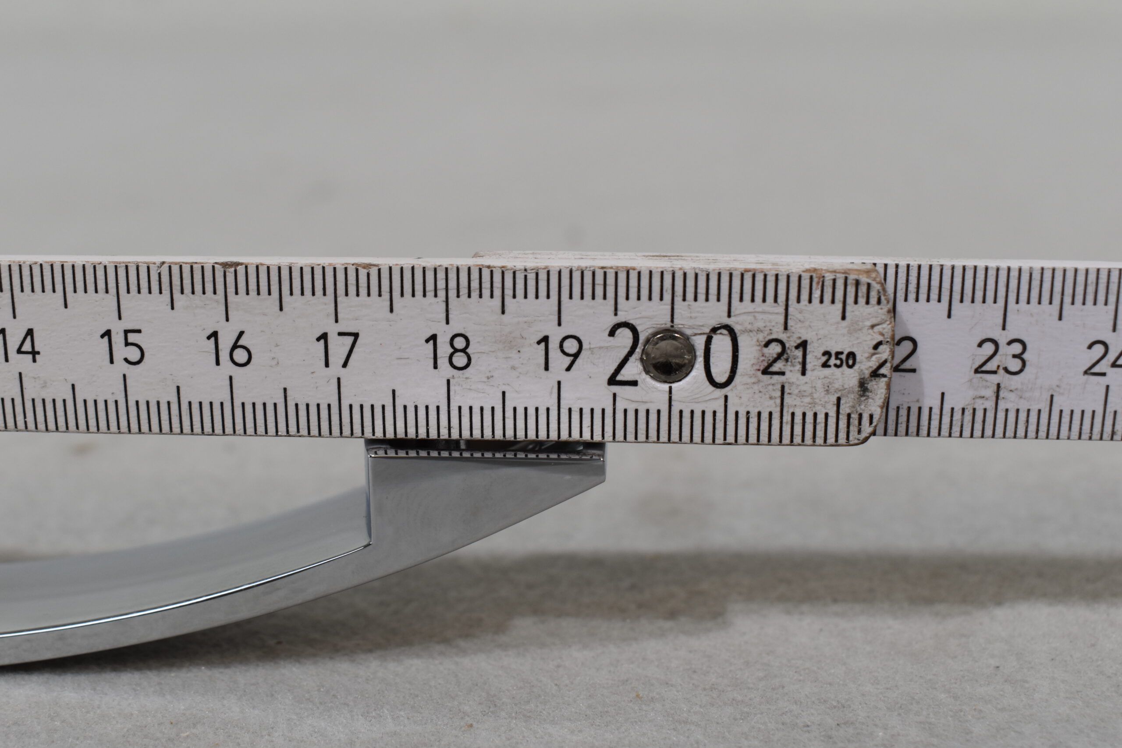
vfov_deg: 29.9
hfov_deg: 43.6
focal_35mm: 45
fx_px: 1402
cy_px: 374
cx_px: 561
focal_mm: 30
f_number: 8
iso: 400
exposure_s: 1/60
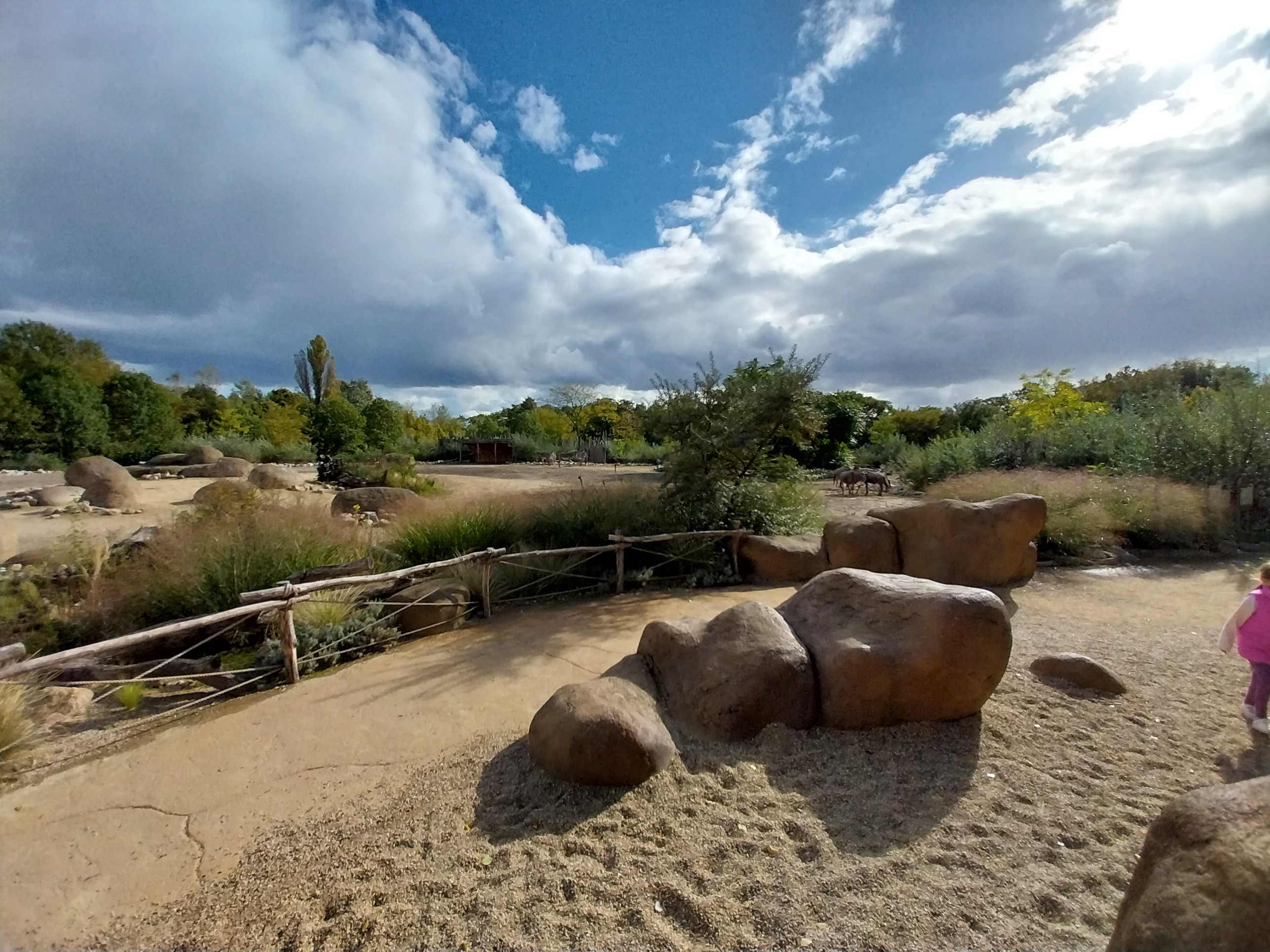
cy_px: 476
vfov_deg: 89.9
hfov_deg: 106.2
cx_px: 635
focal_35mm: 13
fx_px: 477
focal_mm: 1.13
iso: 64
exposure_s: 1/2159
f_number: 2.2
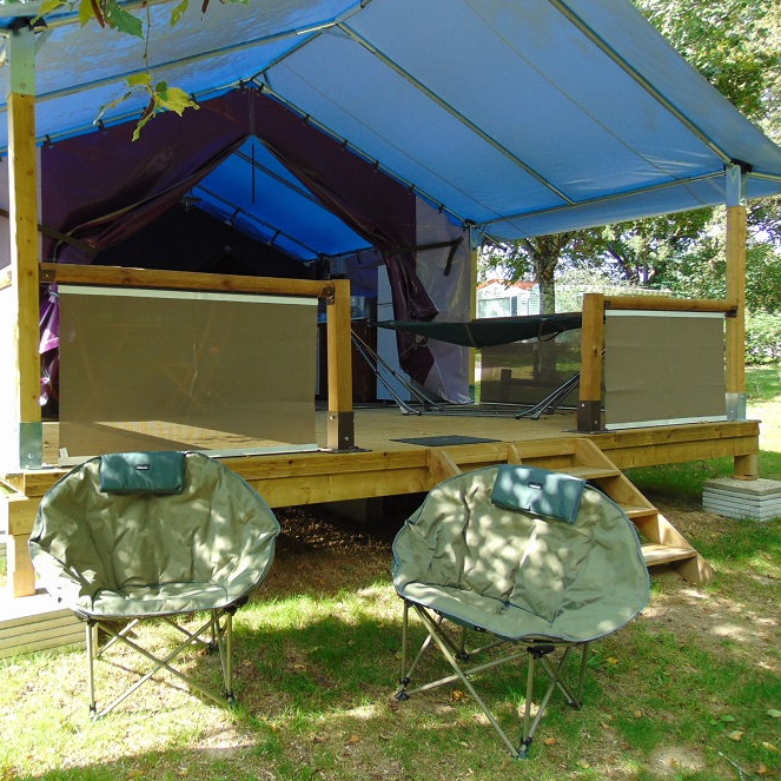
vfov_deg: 54.0
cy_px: 386
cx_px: 260
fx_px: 766
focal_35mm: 30
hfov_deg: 53.0
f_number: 3
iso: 80
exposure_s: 1/160
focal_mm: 4.5
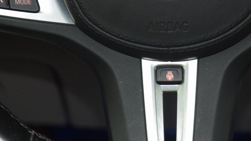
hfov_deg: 11.6
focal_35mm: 185
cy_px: 114
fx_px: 1232
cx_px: 166
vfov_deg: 6.6
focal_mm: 70
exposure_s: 1/15
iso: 1250
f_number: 4.5
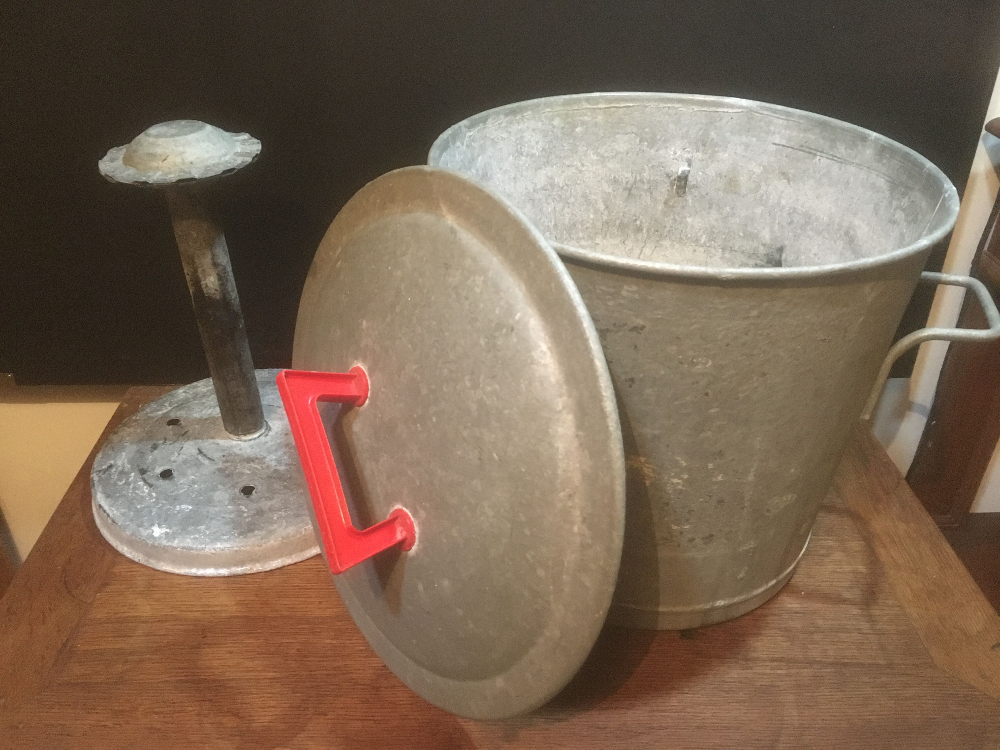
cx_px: 500
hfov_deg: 61.7
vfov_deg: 48.2
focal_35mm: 29
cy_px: 375
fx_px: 838
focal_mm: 4.15
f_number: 2.2
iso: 320
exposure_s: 1/17
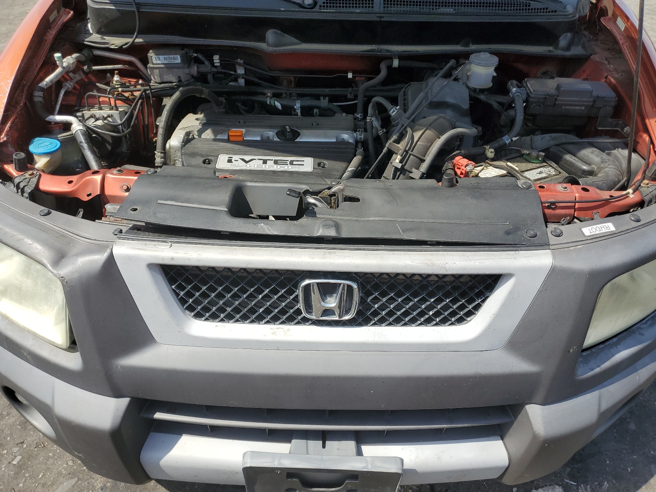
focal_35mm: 26
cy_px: 246
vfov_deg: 53.1
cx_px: 328
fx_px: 493
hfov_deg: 67.3
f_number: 1.5
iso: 50
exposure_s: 1/2000
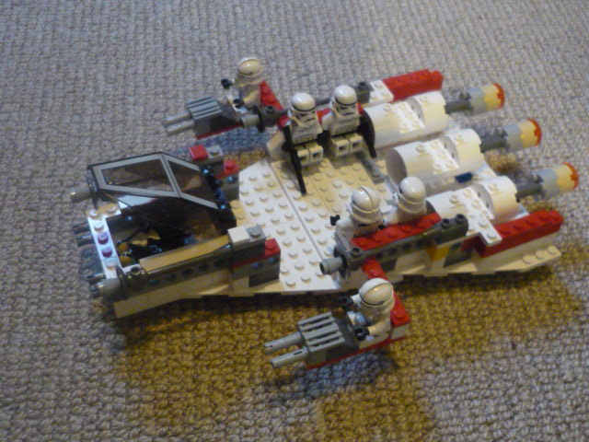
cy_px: 221
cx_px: 294
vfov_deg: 35.1
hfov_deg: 45.8
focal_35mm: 41
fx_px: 698
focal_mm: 5.5
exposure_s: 1/13
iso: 800
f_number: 2.8
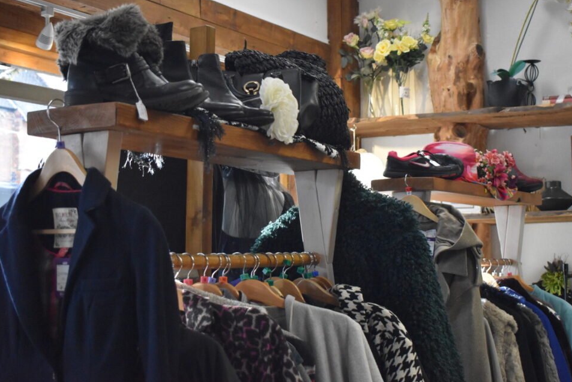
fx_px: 922
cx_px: 297
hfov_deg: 34.5
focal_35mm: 58
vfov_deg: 23.4
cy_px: 194
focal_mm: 36
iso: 4500
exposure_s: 1/125
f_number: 4.8
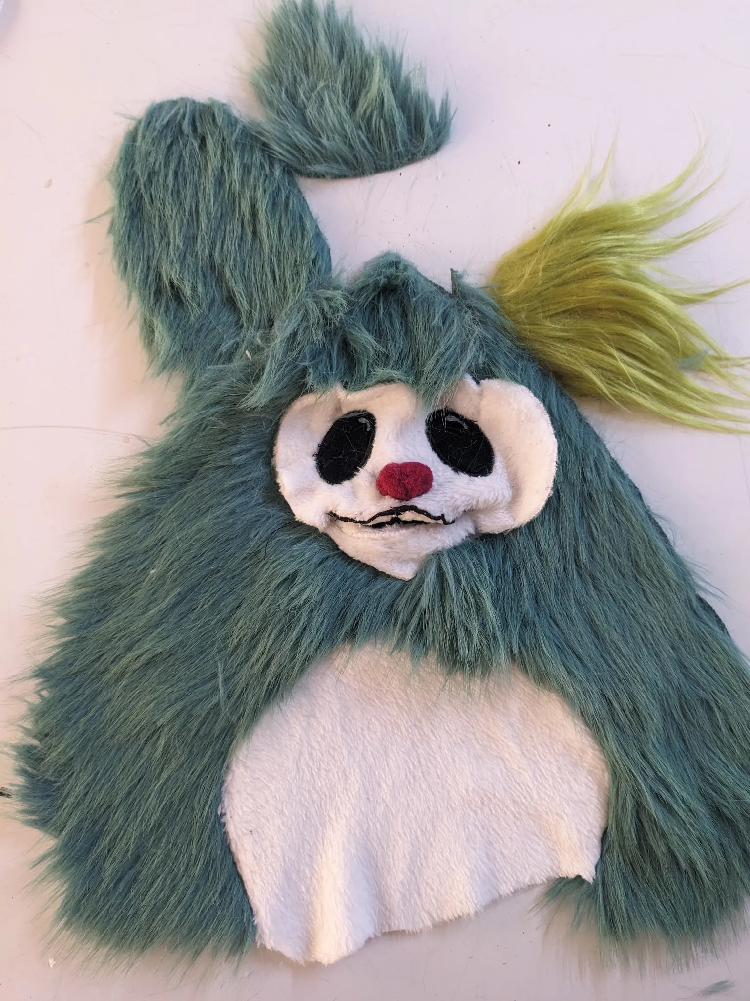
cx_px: 375
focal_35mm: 27
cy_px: 500
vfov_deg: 65.3
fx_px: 780
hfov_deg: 51.4
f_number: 1.73
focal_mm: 4.38
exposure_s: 1/29.4
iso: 179
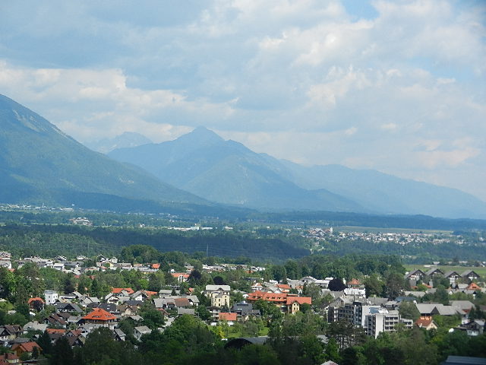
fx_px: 1278
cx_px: 243
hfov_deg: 21.5
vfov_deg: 16.2
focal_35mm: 91
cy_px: 182
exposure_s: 1/1000
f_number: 4.9
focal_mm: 16.3
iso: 160
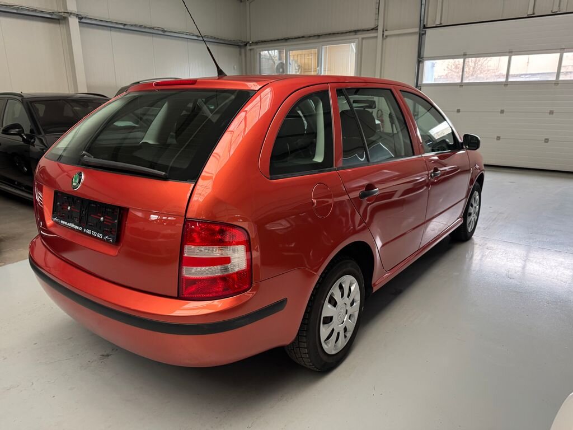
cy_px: 215
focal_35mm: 24
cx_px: 286
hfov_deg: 71.6
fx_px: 397
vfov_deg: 56.8
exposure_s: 1/60
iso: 500
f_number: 1.78
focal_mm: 6.76
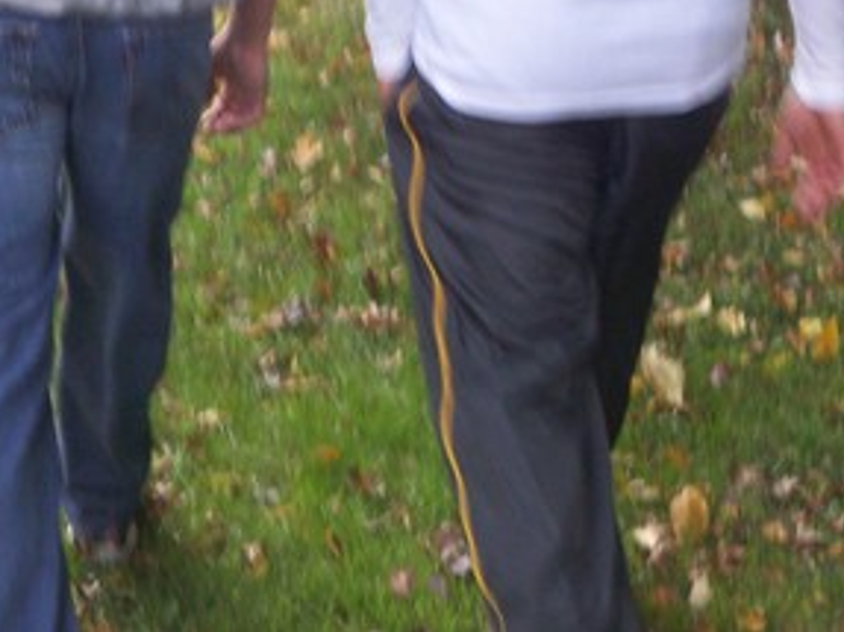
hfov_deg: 20.0
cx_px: 441
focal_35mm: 98
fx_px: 2388
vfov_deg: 14.5
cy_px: -159
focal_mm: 6.4
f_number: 3.9
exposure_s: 1/60
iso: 100
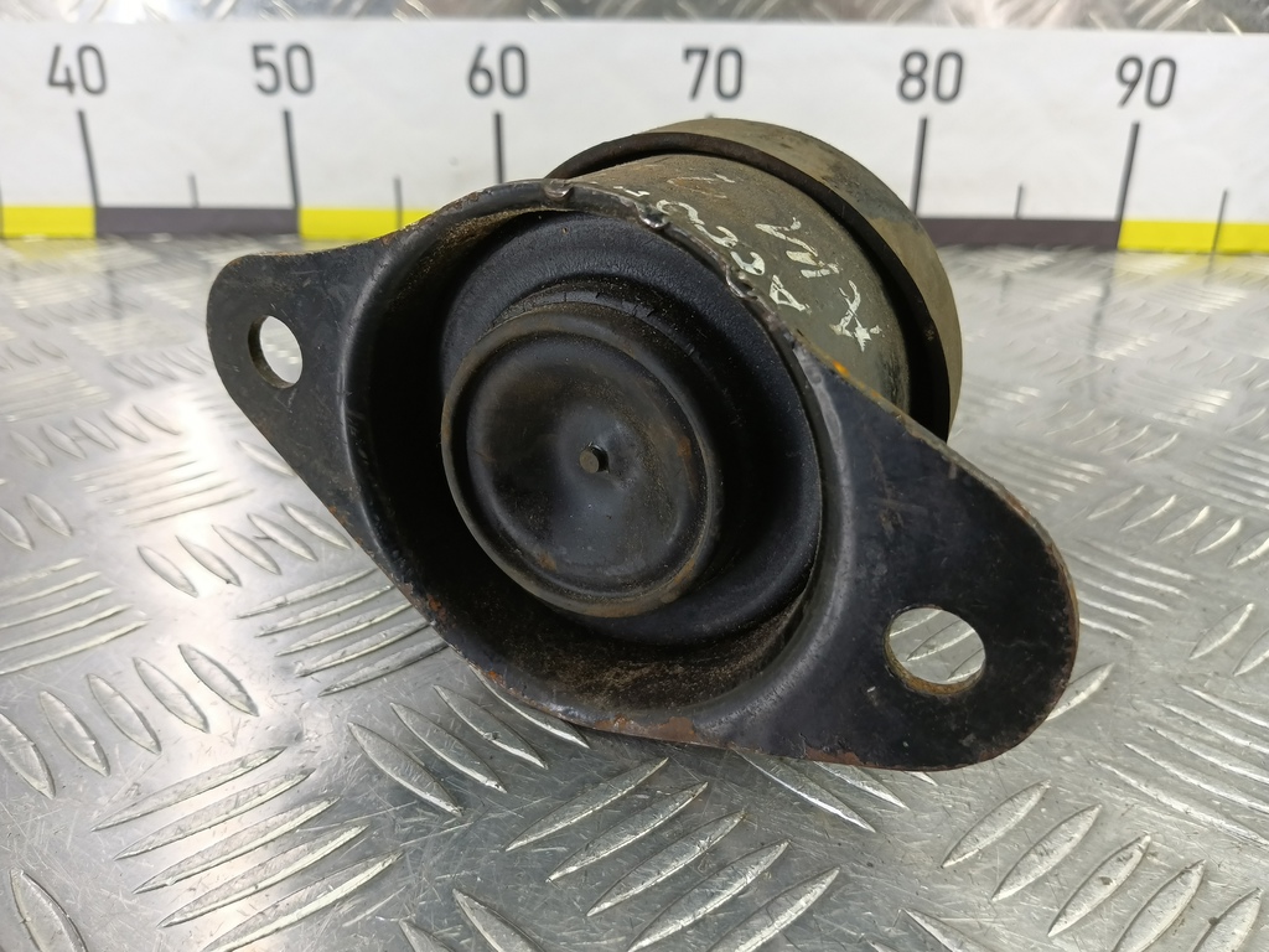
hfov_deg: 73.9
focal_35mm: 23
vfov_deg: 58.9
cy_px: 476
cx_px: 634
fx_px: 843
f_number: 1.6
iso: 183
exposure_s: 1/50
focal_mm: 4.11
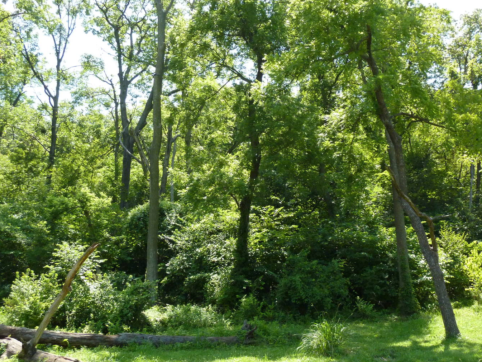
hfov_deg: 42.9
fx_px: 613
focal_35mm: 44
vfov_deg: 32.8
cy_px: 149
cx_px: 237
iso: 250
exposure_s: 1/500
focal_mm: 6.1
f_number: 3.6
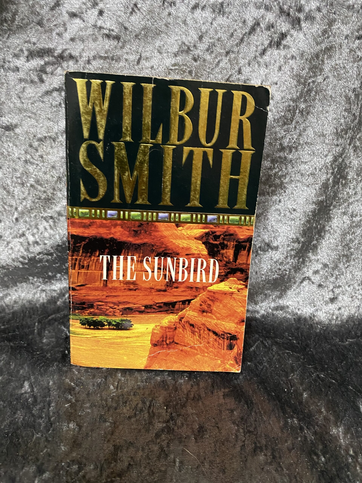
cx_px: 181
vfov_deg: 67.3
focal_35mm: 26
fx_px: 363
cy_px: 242
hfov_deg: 53.1
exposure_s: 1/25
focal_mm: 4.25
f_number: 1.8
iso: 500
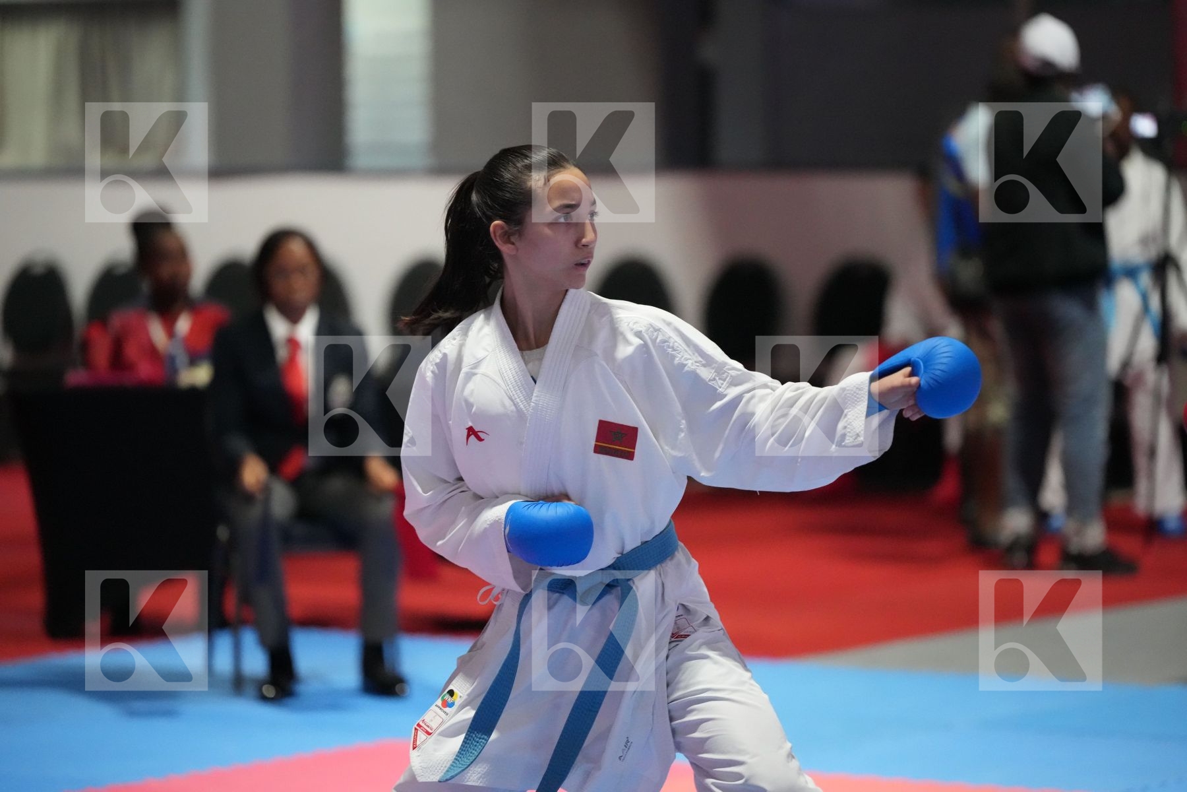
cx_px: 594
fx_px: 5539
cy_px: 396
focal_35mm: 168
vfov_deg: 8.2
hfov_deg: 12.2
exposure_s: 1/800
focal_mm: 168
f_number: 2.8
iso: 10000
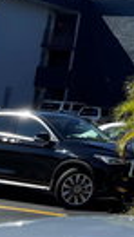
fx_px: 579
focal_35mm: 92
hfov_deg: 11.7
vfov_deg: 22.1
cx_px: 276
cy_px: -11
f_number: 1.6
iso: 32
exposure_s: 1/2132
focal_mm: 4.2
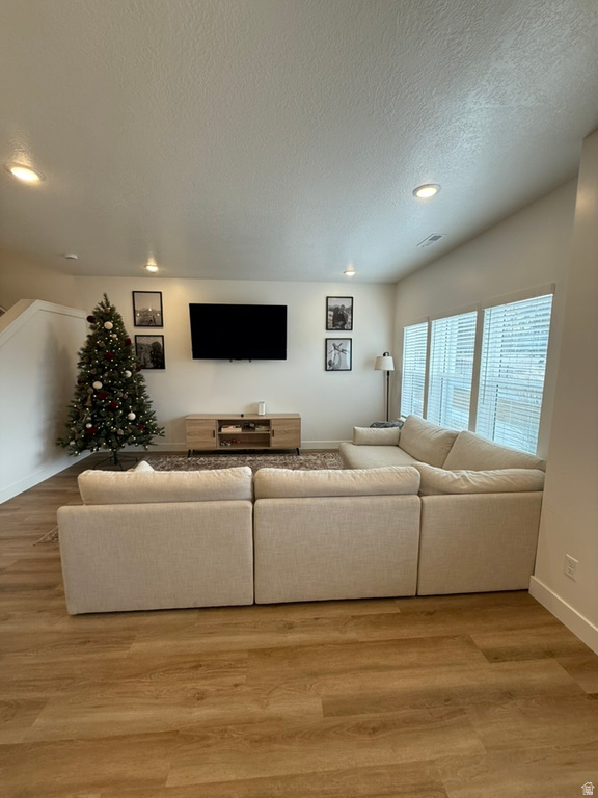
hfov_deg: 85.7
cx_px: 299
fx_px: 322
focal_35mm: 14
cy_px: 399
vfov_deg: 102.1
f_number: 2.2
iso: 100
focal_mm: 2.22
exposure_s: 1/120
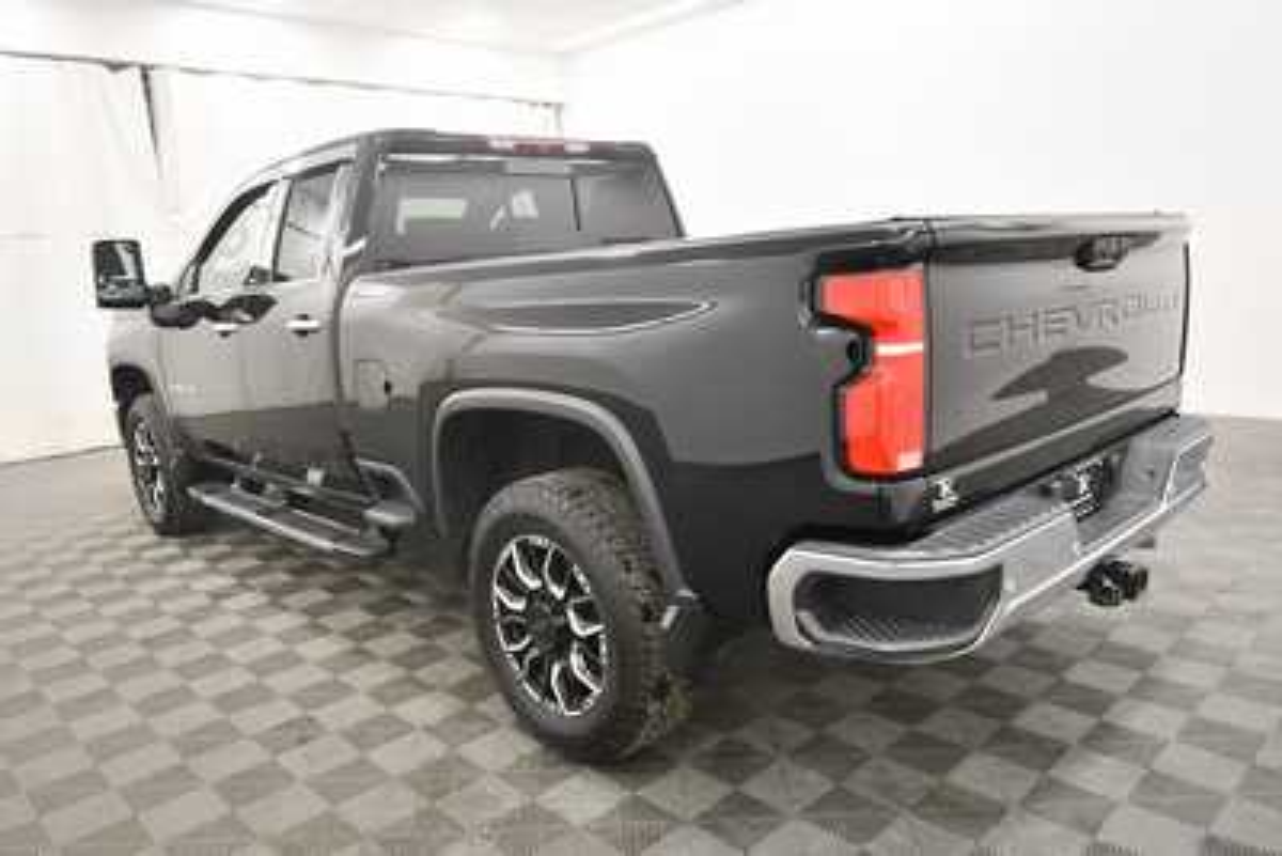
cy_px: 428
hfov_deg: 71.5
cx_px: 641
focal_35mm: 25
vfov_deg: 51.3
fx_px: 891
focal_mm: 17
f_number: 5.3
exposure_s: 1/125
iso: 1800
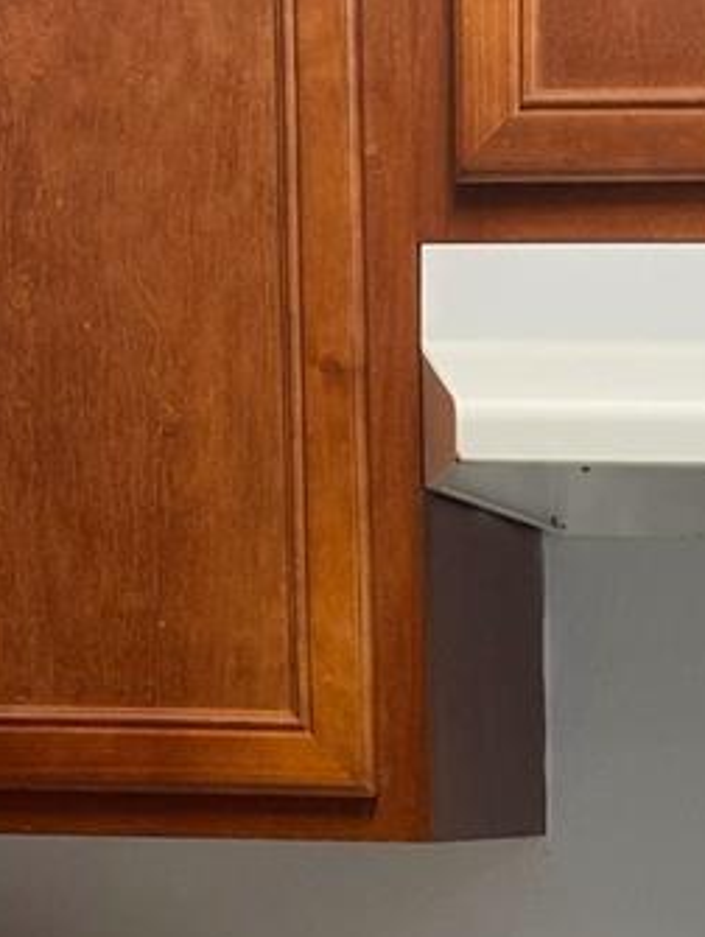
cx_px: 976
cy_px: 1178
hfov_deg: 15.0
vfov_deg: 19.6
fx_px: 2521
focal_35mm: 93
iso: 64
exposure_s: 1/60
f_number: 1.8
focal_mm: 4.25
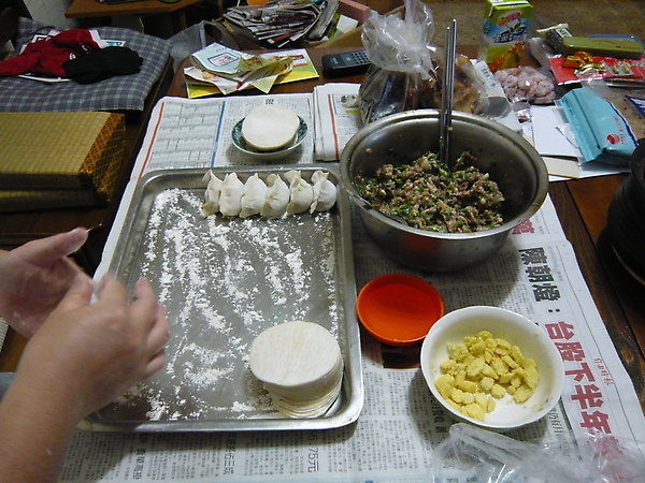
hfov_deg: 61.7
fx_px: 540
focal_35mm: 29
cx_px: 322
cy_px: 242
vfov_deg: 48.2
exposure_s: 1/13
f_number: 2.8
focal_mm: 4.6
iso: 400
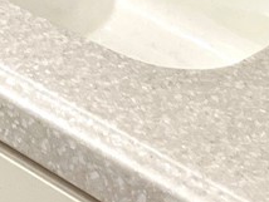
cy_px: -473
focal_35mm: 194
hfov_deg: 9.2
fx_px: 1509
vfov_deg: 6.7
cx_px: -372
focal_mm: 5.1
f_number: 1.6
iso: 100
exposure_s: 1/120
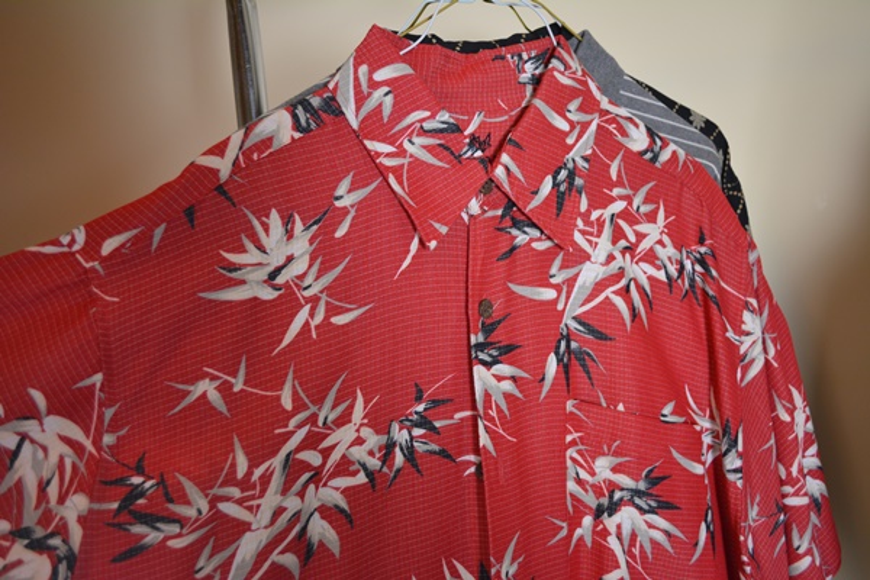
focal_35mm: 33
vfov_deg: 40.0
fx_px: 797
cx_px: 435
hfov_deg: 57.2
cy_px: 290
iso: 720
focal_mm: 22
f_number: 4
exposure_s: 1/60
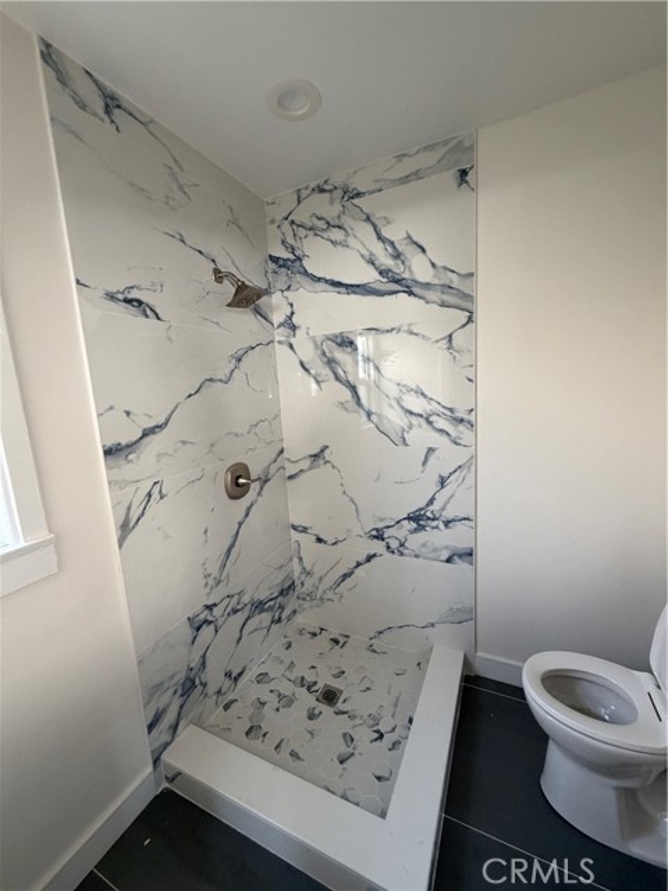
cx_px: 334
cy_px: 446
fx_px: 360
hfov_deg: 85.7
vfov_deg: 102.1
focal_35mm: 14
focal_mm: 2.22
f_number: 2.2
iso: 320
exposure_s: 1/60
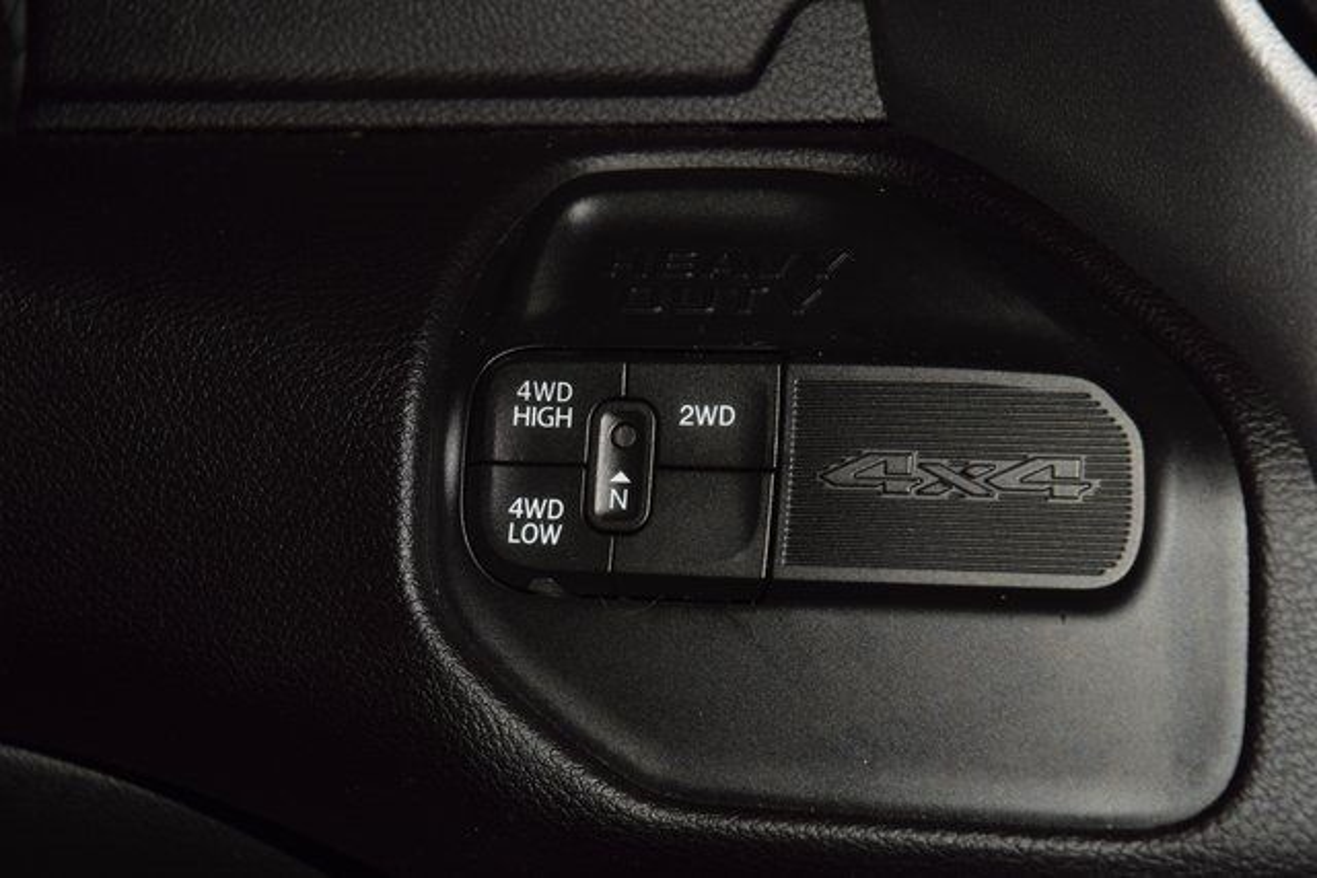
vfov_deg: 13.0
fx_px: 3842
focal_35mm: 105
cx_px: 658
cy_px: 439
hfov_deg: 19.5
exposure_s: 1/125
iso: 100
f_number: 8
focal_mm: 70
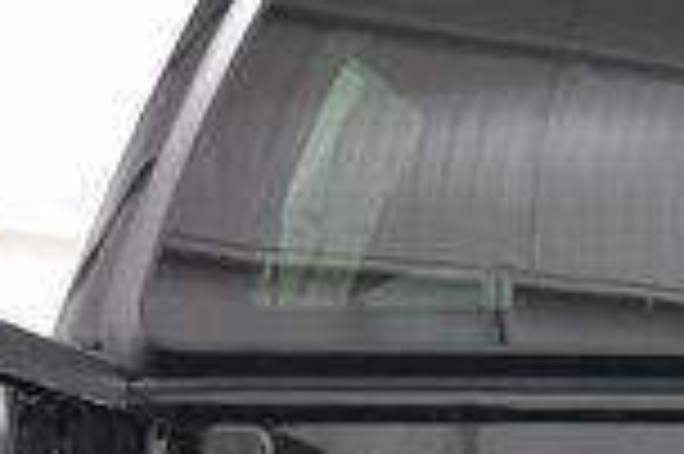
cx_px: 1084
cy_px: 726
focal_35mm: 152
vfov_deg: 8.7
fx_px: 2885
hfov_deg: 12.7
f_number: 5
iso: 1600
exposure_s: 1/15
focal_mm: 24
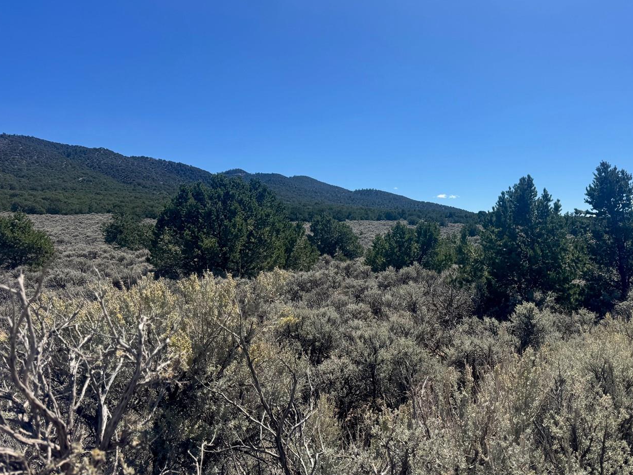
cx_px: 394
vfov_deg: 45.4
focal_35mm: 31
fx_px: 567
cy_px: 248
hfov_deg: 57.7
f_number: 1.78
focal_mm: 6.76
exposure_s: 1/4950
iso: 80
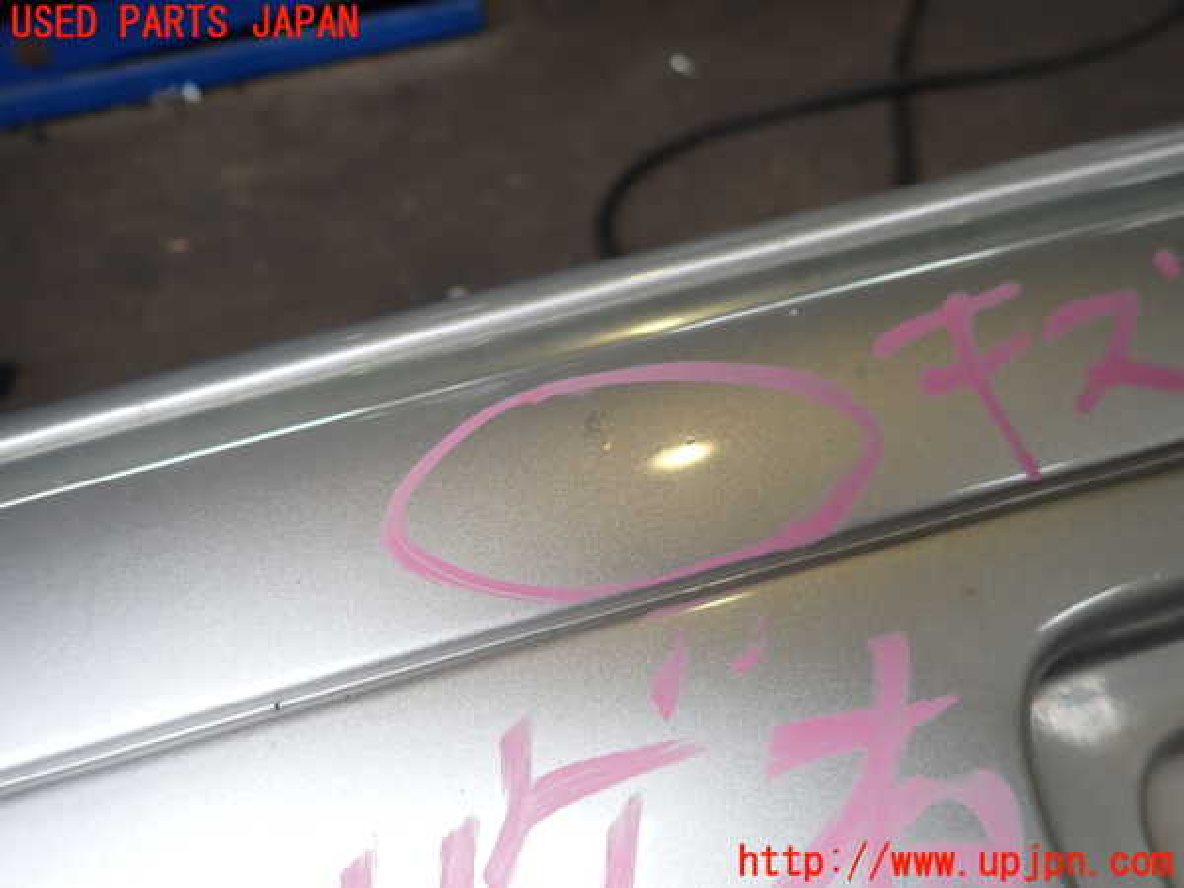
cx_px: 592
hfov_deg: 69.4
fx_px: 855
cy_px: 444
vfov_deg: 54.9
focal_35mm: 25
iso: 100
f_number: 2
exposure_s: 1/200
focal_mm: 4.5
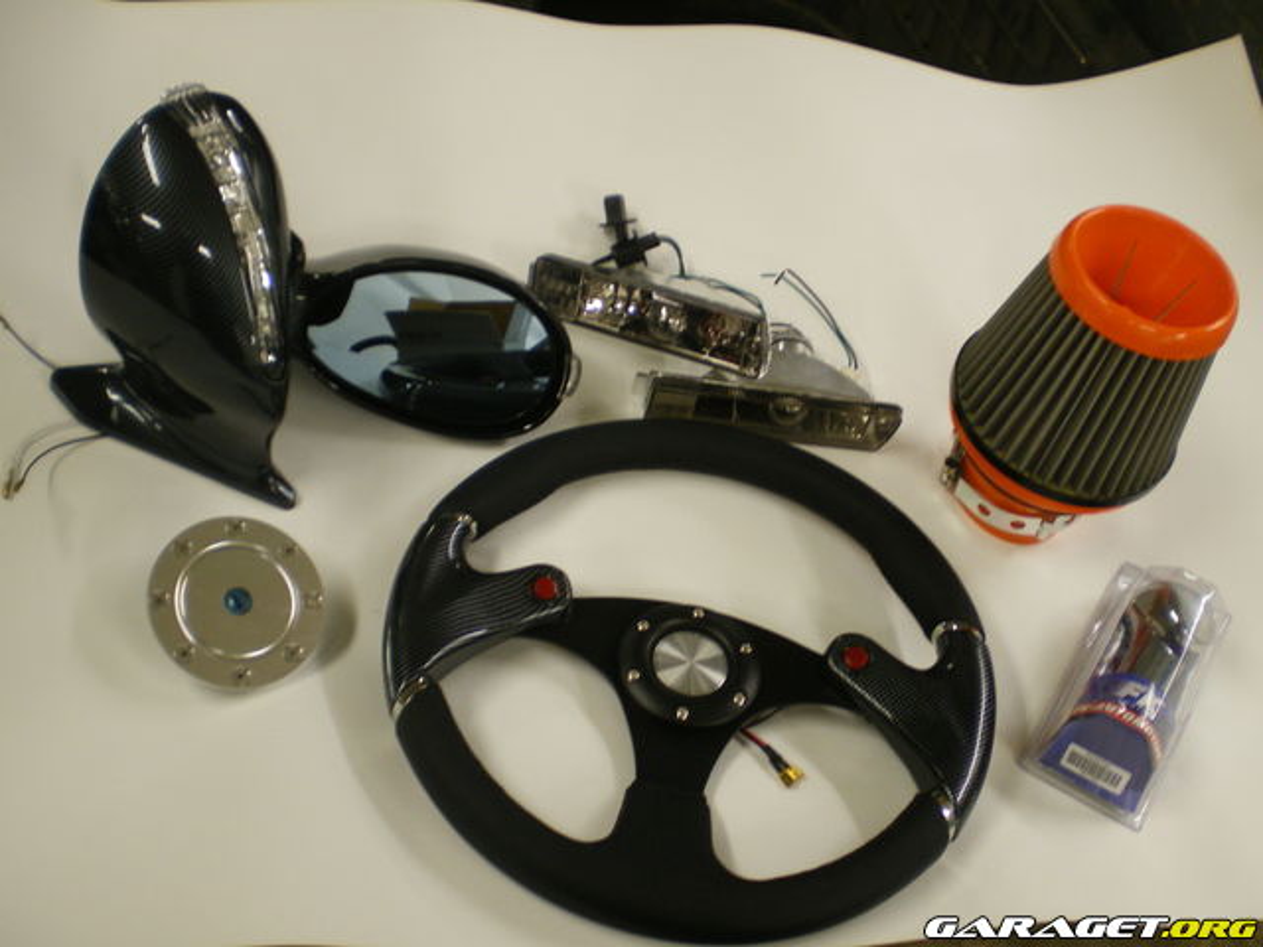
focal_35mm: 38
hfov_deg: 49.0
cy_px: 474
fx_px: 1386
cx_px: 632
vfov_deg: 37.7
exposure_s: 1/30
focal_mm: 6.3
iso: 125
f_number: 3.1
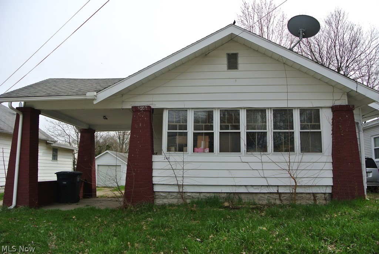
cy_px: 127
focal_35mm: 27
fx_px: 285
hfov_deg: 67.3
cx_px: 190
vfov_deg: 48.0
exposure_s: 1/640
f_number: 4.5
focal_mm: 10
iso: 100
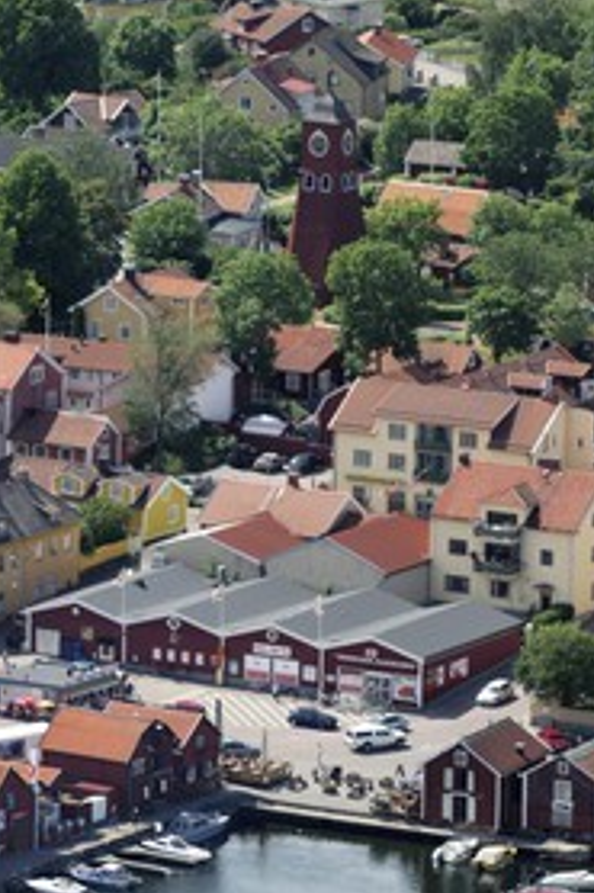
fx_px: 11250
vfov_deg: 4.5
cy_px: 446
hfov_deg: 3.0
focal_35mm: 454
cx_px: 143
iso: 100
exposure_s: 1/1500
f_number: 2.8
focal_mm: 200
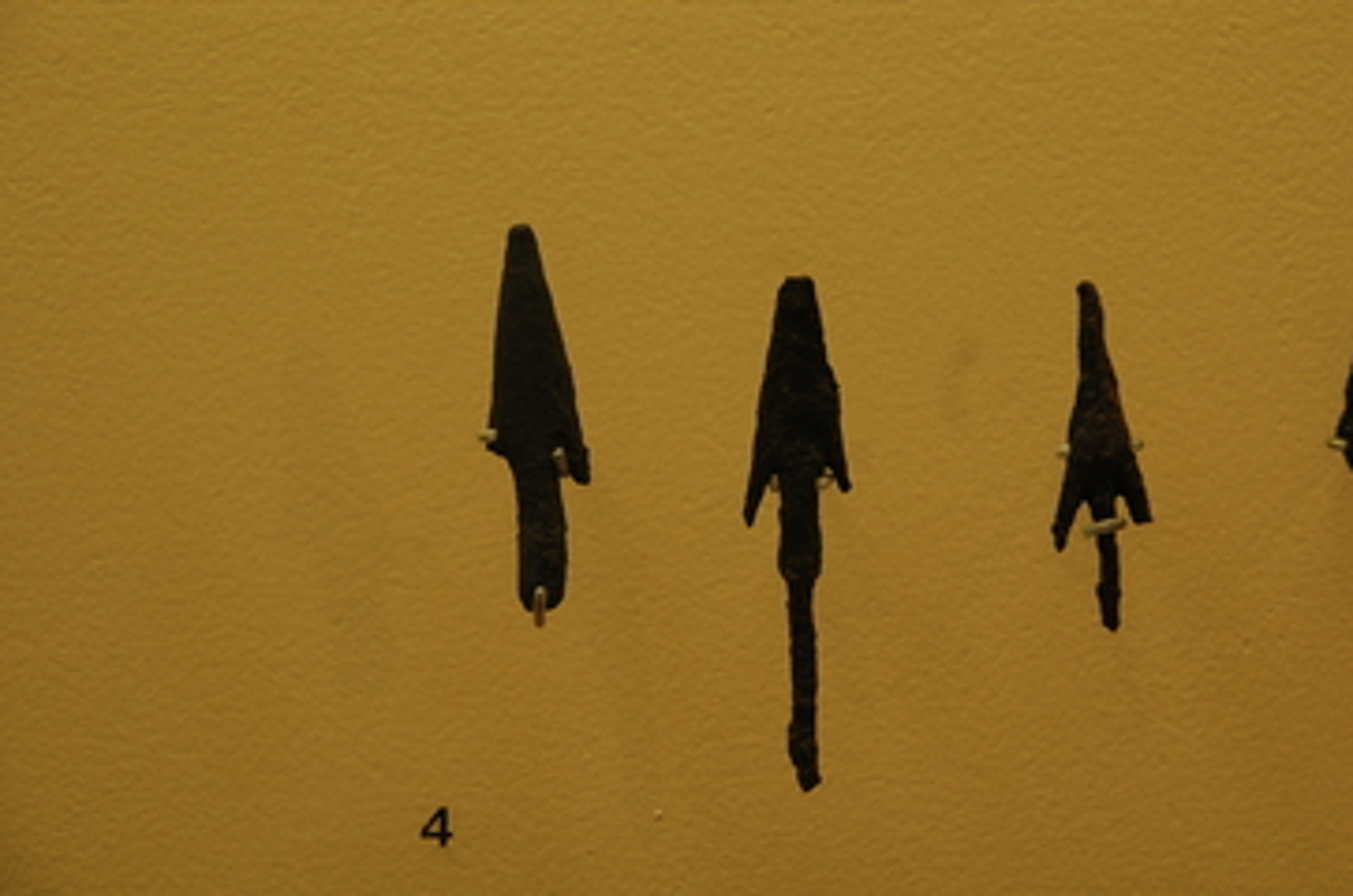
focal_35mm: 146
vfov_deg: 9.4
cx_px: 785
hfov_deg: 14.1
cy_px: 422
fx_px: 5477
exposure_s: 1/15
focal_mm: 80
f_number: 5.3
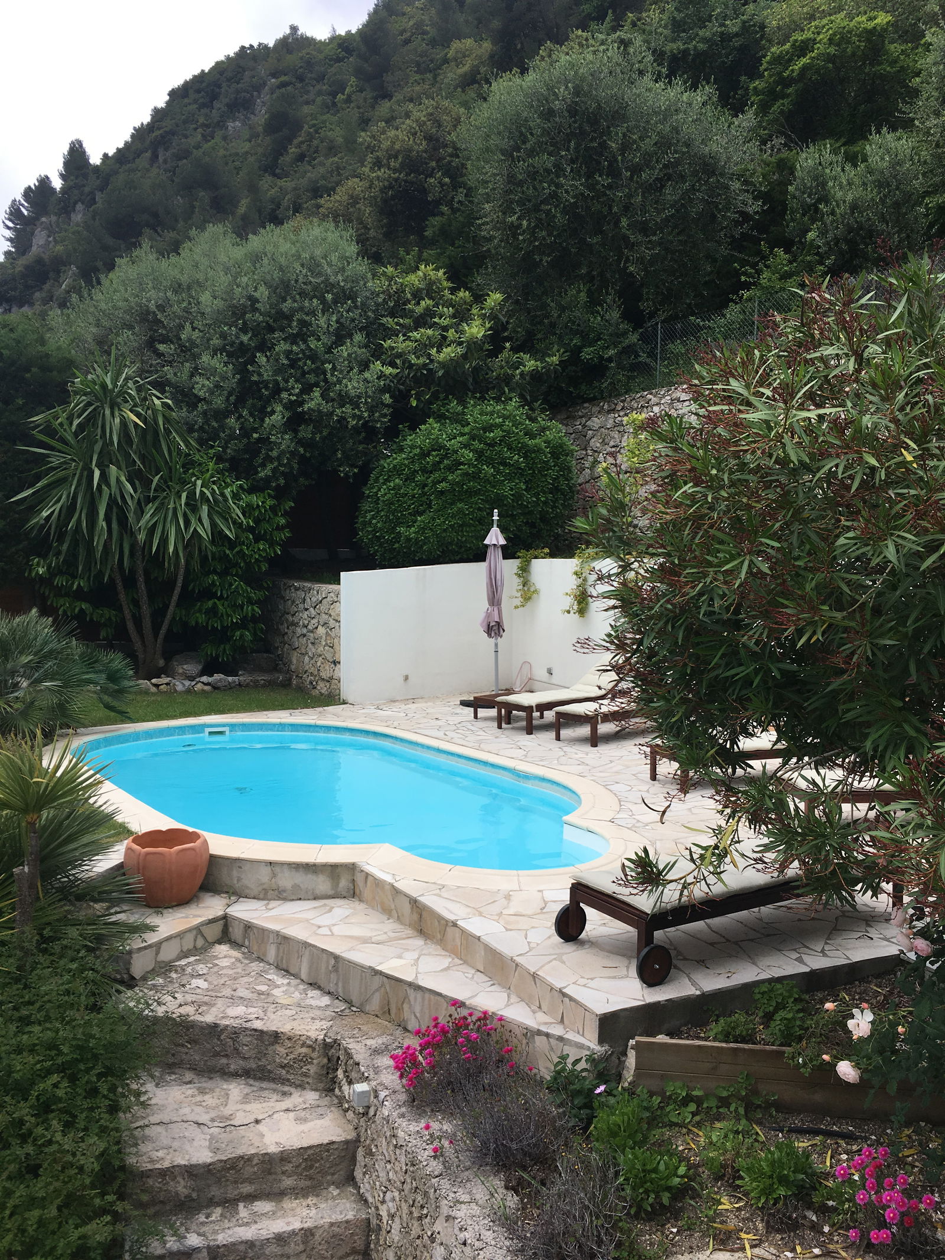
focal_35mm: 29
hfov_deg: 48.2
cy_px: 630
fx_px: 1055
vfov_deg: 61.7
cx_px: 472
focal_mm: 4.15
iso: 25
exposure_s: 1/845
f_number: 2.2
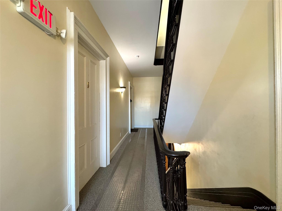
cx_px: 141
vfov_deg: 85.7
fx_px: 114
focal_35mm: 14
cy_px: 106
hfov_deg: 102.1
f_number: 2.2
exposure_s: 1/60
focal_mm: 2.22
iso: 320
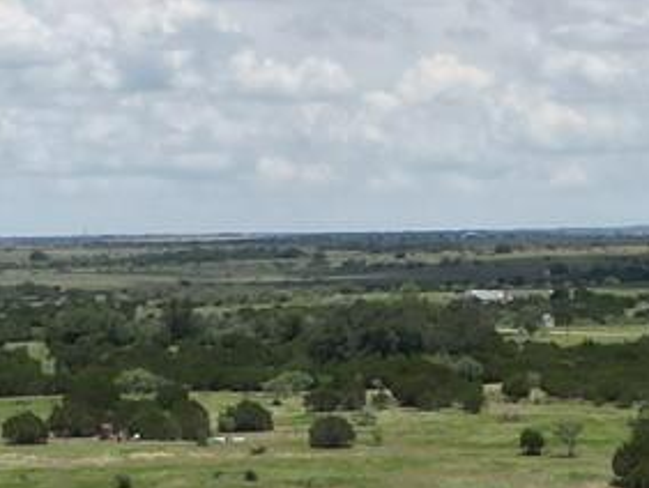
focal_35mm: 174
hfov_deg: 11.3
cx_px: 219
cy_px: 806
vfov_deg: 8.3
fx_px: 3265
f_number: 1.7
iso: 130
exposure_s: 1/5000
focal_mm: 6.72
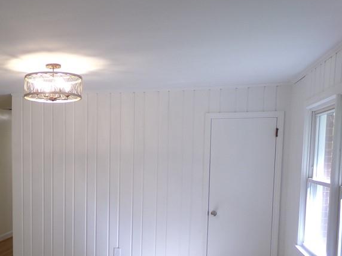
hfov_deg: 41.9
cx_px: 67
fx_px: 425
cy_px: 192
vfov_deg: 32.9
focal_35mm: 43
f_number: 3.7
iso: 126
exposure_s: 1/34
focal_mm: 4.3
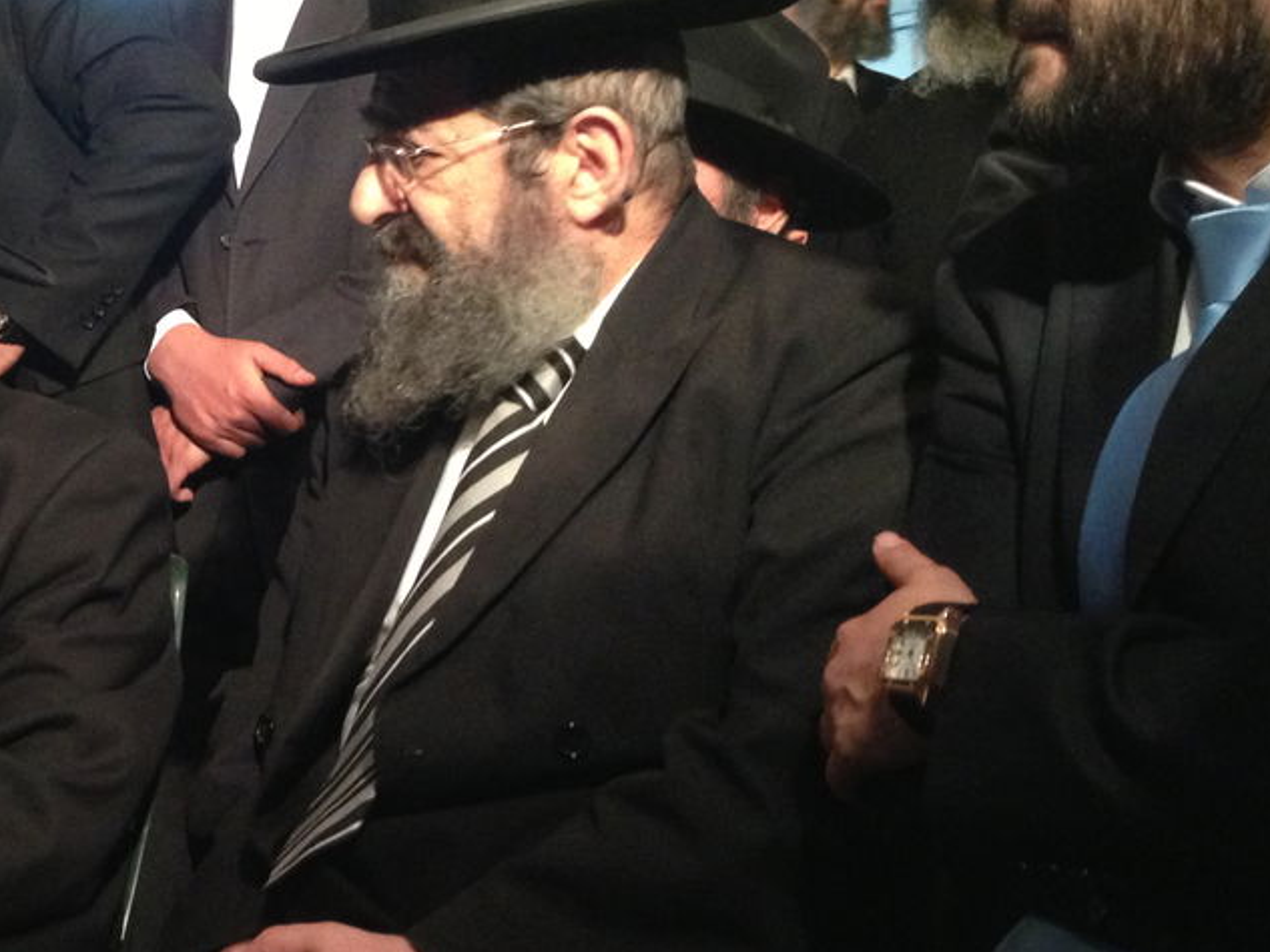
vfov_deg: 20.2
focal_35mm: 73
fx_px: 2679
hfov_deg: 25.9
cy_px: 471
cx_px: 148
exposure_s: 1/17
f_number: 2.4
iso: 400
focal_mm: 4.13
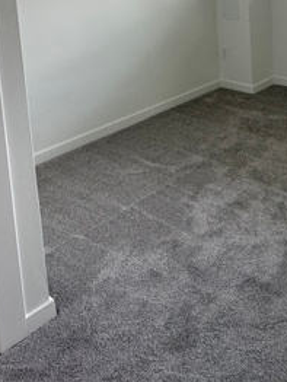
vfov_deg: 38.8
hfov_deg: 30.1
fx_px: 453
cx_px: 342
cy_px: -25
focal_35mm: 41
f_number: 2.2
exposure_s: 1/99
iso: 100
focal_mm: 2.22
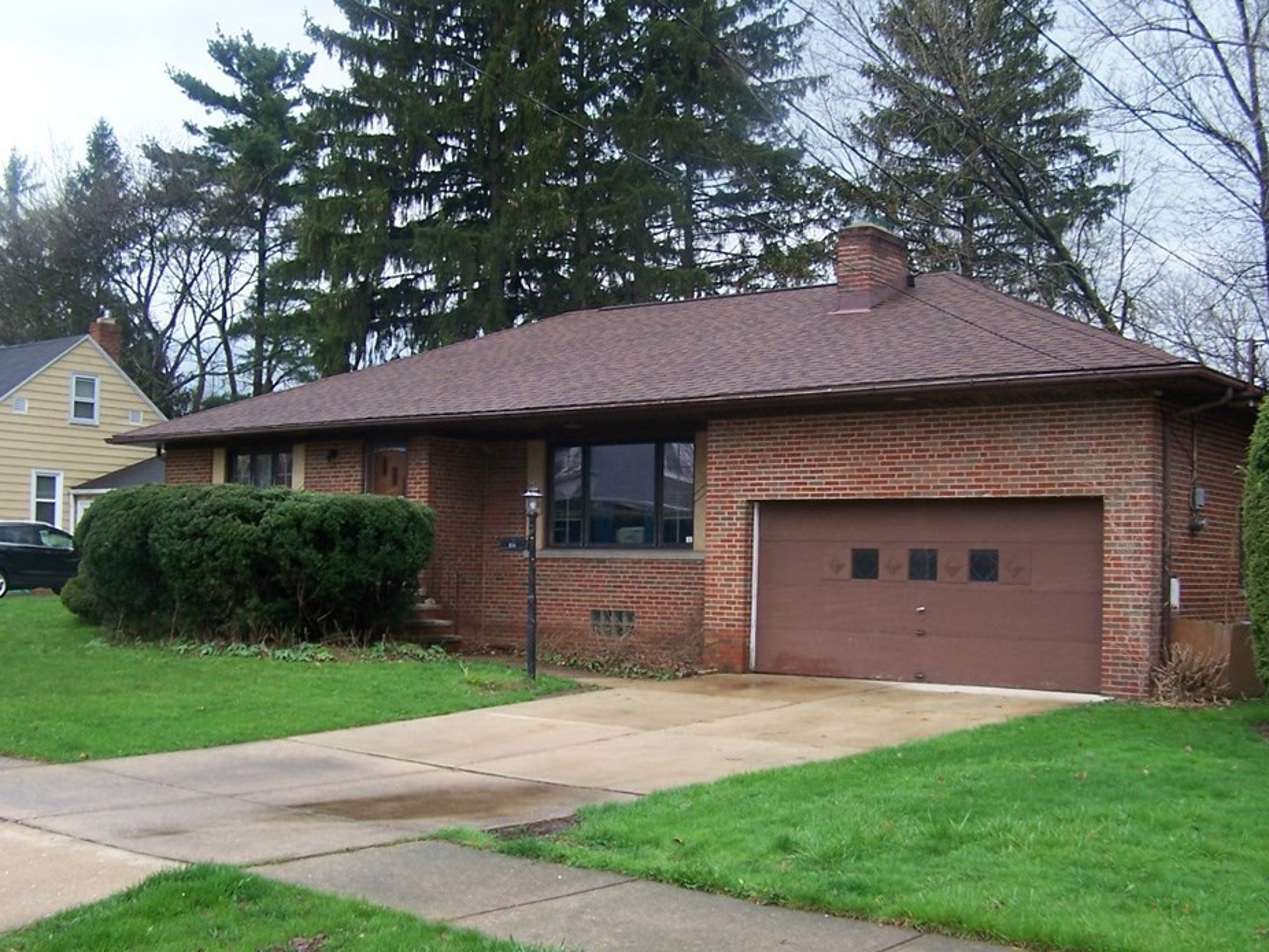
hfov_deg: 44.7
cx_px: 692
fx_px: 1540
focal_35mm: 42
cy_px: 521
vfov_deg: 34.3
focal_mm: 6.3
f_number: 2.8
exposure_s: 1/90
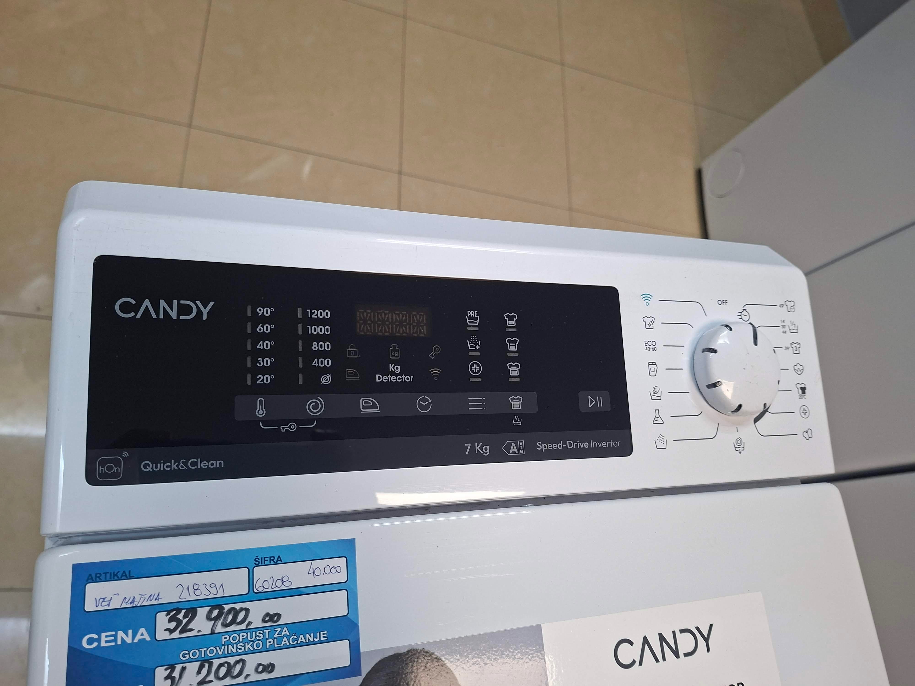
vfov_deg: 58.9
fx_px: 608
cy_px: 343
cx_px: 458
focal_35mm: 23
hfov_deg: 73.9
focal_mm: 5.54
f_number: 1.8
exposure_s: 1/100
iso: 200
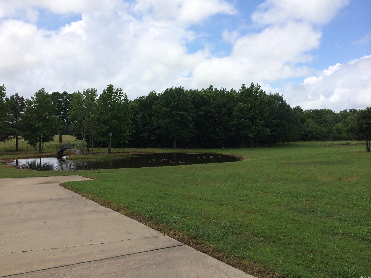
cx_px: 186
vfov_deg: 46.8
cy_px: 139
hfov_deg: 60.0
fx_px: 322
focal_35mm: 30
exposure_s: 1/2564
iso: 40
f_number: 2.2
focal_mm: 4.12
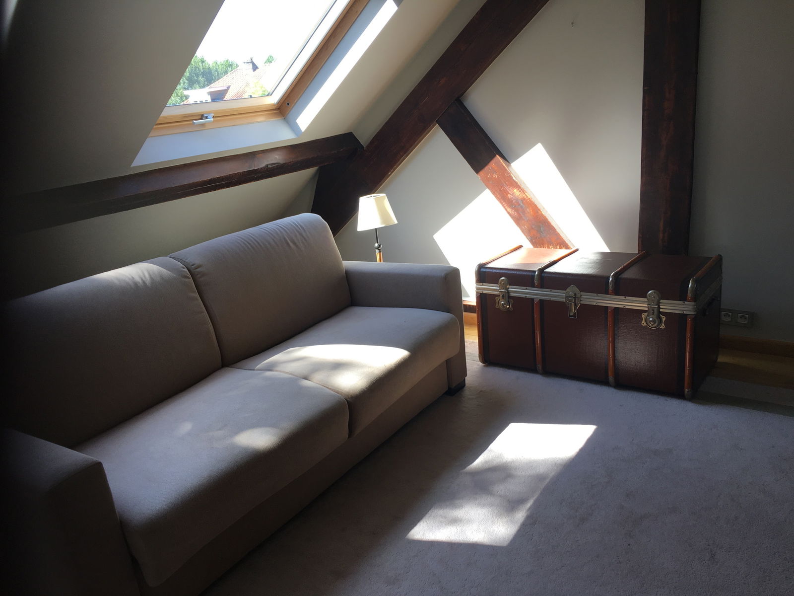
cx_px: 397
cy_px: 298
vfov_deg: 48.2
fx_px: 665
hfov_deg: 61.7
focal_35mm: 29
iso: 25
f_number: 2.2
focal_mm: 4.15
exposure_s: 1/104
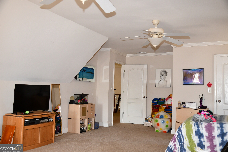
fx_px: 234
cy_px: 76
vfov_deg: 35.9
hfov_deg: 51.9
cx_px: 114
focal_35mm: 37
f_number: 4
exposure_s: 1/60
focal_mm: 25
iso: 560
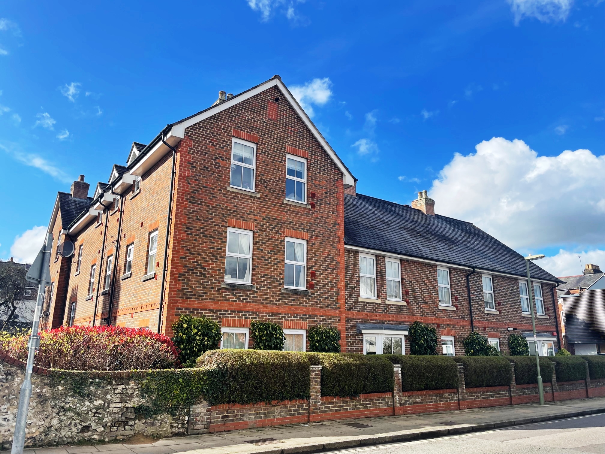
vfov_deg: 53.1
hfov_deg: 67.3
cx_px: 302
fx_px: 454
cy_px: 227
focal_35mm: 26
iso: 32
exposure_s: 1/2353
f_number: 1.6
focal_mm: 4.2
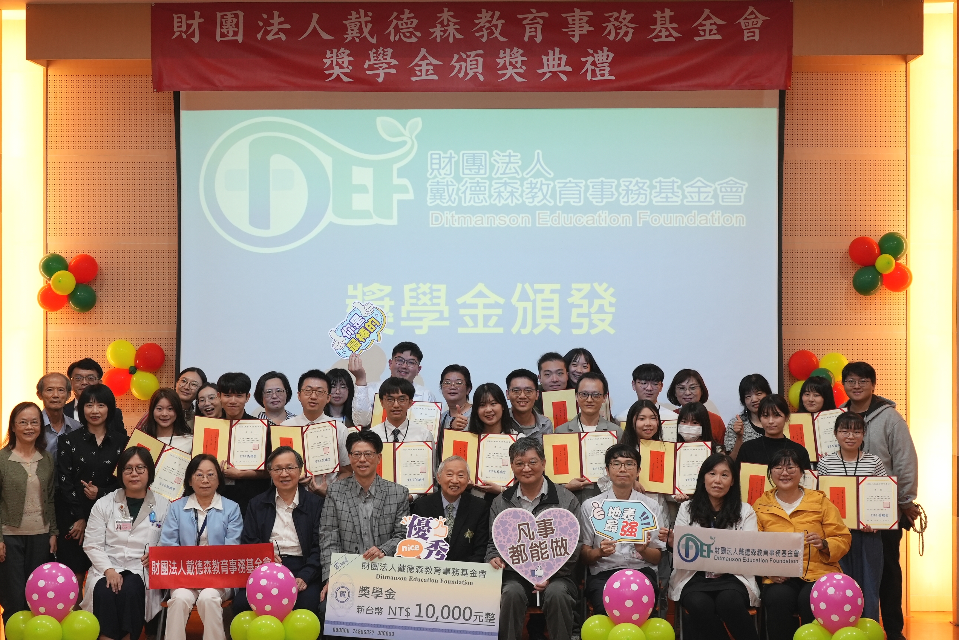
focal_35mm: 58
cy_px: 320
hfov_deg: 34.5
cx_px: 480
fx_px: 1546
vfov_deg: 23.4
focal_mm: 58
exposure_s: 1/100
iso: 2000
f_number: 5.6
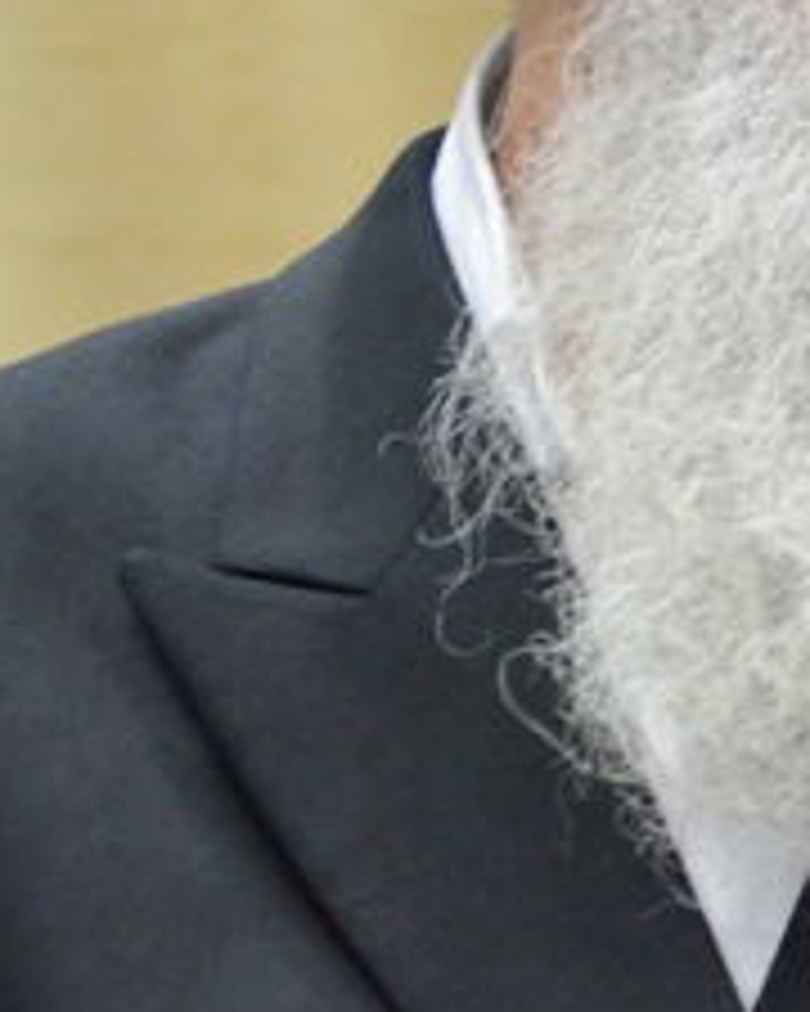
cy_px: -9
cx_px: 1782
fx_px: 18223
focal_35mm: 608
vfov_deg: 3.2
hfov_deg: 2.5
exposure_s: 1/80
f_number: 5.6
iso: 4000
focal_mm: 95
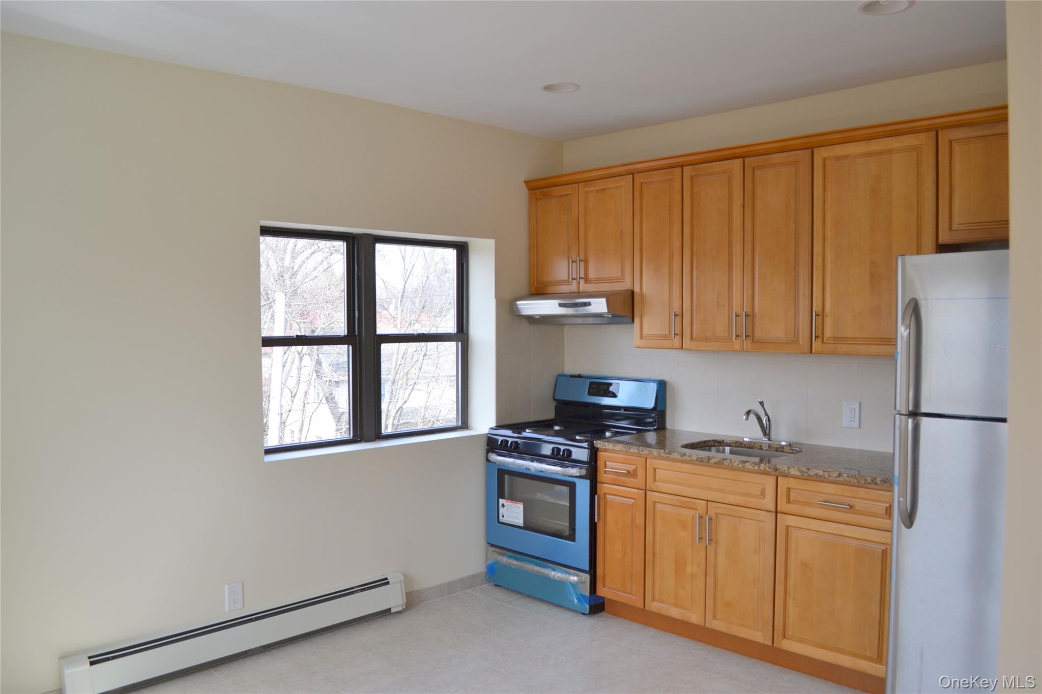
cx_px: 521
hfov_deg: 67.4
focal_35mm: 27
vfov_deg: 47.9
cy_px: 347
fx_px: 781
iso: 160
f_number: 5.6
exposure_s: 1/125
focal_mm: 18
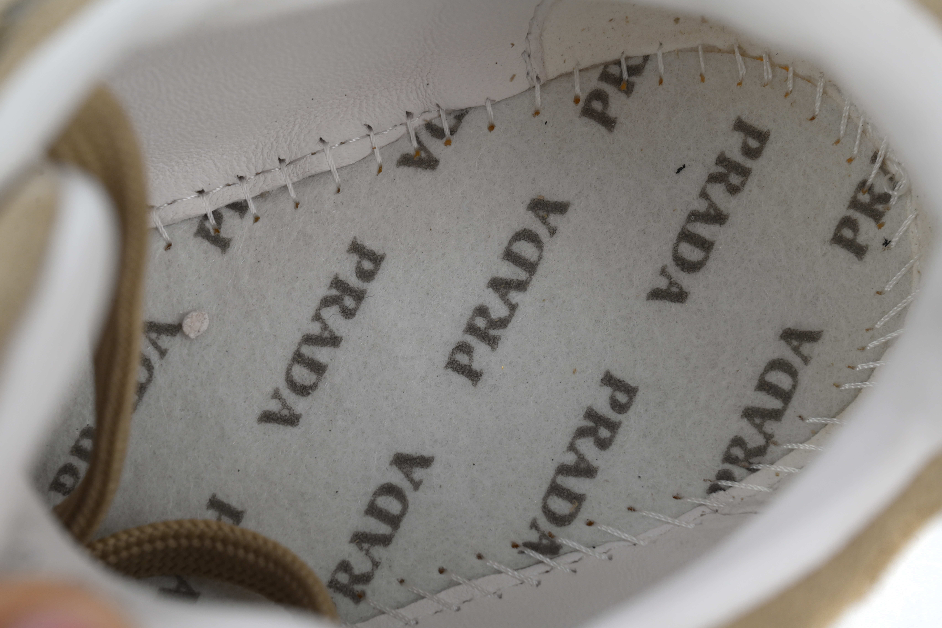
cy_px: 314
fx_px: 2538
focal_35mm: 97
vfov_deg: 14.1
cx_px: 471
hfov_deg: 21.0
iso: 800
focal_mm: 97
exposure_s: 1/125
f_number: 13
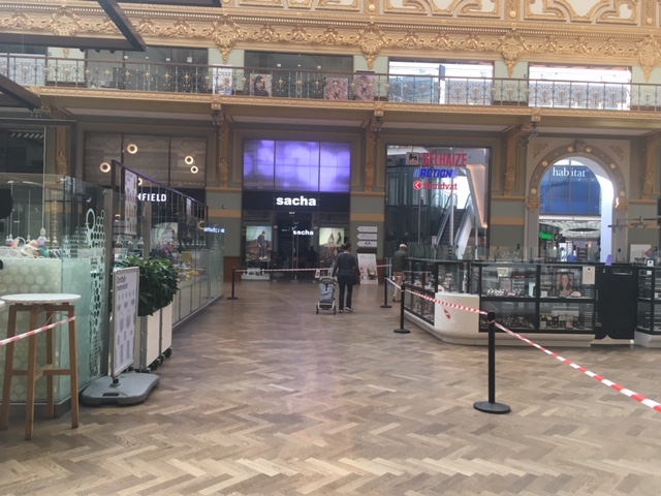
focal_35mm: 29
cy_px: 248
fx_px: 554
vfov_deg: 48.2
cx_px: 330
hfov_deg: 61.7
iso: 25
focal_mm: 4.15
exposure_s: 1/33
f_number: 2.2
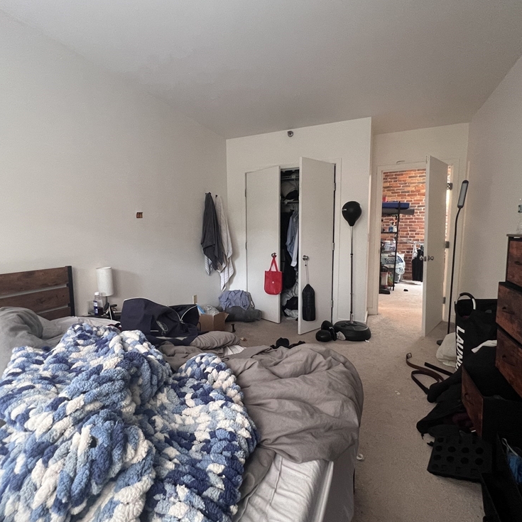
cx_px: 246
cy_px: 266
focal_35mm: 16
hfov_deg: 87.3
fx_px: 273
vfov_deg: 87.4
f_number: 1.8
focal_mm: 1.57
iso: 250
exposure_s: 1/60
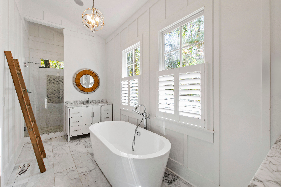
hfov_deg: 100.4
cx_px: 140
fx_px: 117
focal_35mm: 15
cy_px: 94
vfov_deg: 77.3
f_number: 8
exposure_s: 1/4
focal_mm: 10
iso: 100
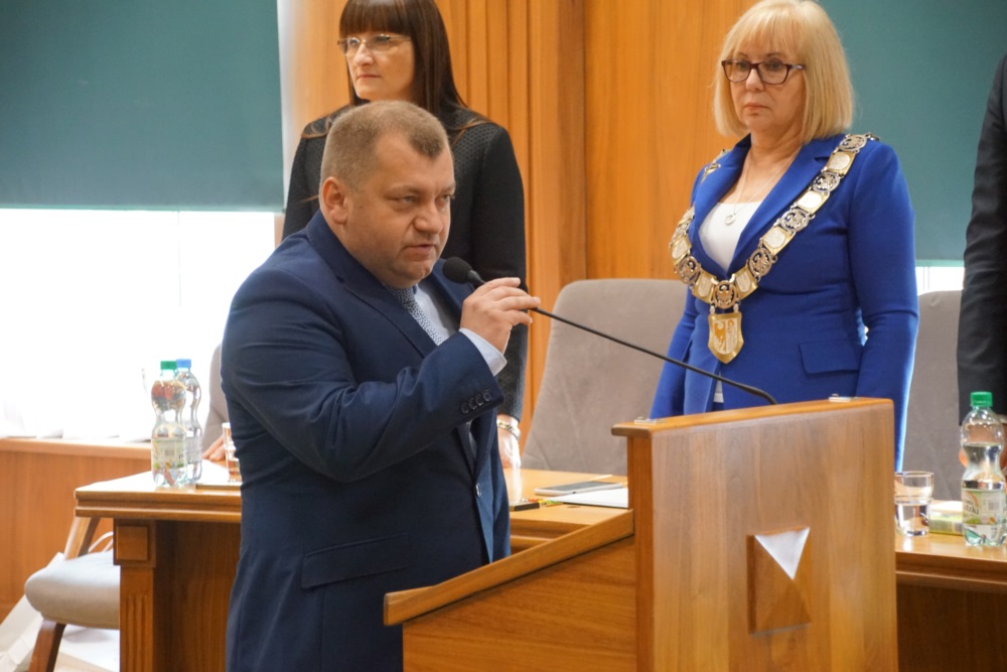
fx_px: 3567
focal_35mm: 128
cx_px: 504
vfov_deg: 10.8
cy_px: 336
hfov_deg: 16.1
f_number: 5.6
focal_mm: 85
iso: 3200
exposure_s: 1/100
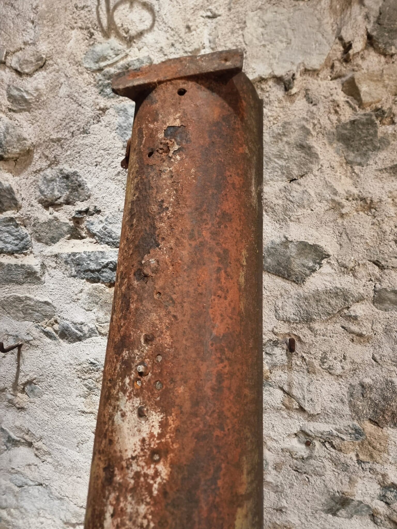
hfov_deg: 56.8
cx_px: 198
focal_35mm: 24
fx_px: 367
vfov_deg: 71.6
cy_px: 264
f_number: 1.8
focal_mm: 6.7
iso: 640
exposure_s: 1/25
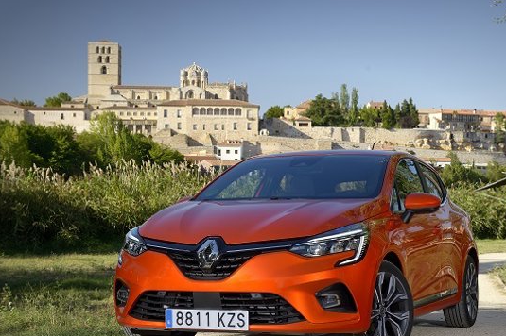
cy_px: 201
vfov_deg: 19.1
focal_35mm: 71
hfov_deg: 28.4
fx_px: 997
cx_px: 293
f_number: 8
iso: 100
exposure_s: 1/100
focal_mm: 55
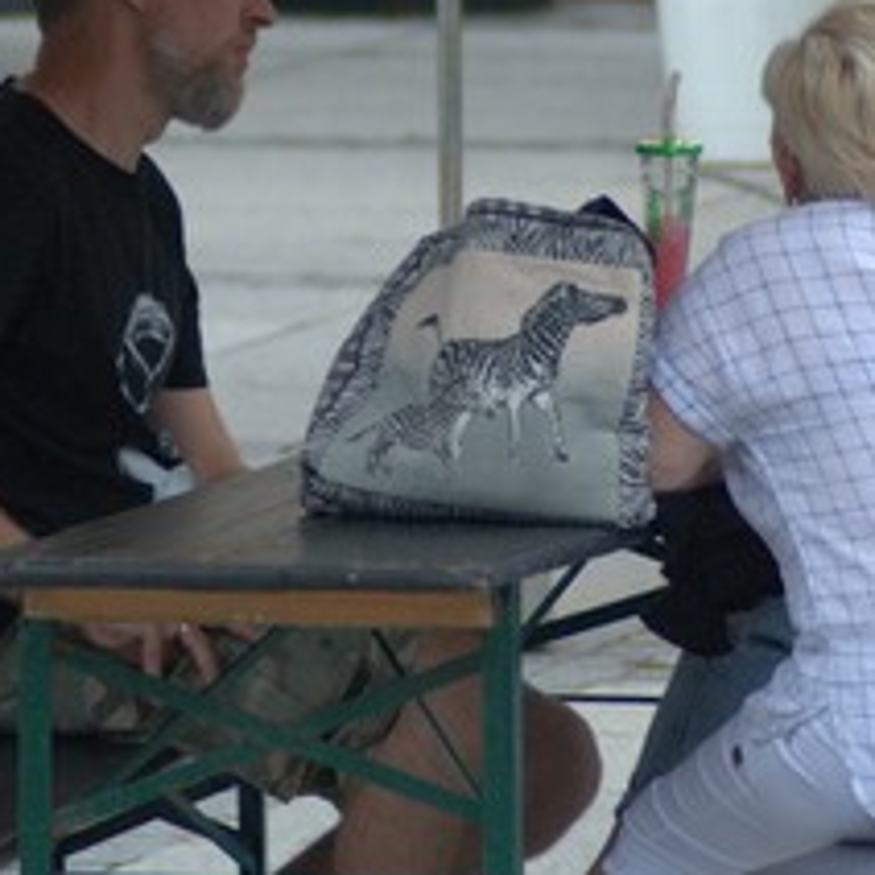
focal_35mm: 867
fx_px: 24794
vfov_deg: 2.0
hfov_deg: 2.0
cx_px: 305
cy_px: 227
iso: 400
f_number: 4.8
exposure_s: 1/200
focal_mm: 180
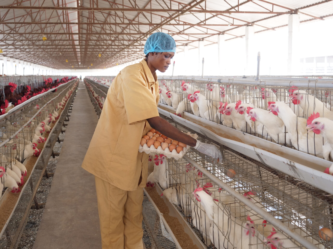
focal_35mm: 44
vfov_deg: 32.9
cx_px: 166
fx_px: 423
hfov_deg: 42.9
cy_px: 124
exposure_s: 1/60
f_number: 3.3
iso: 250
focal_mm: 22
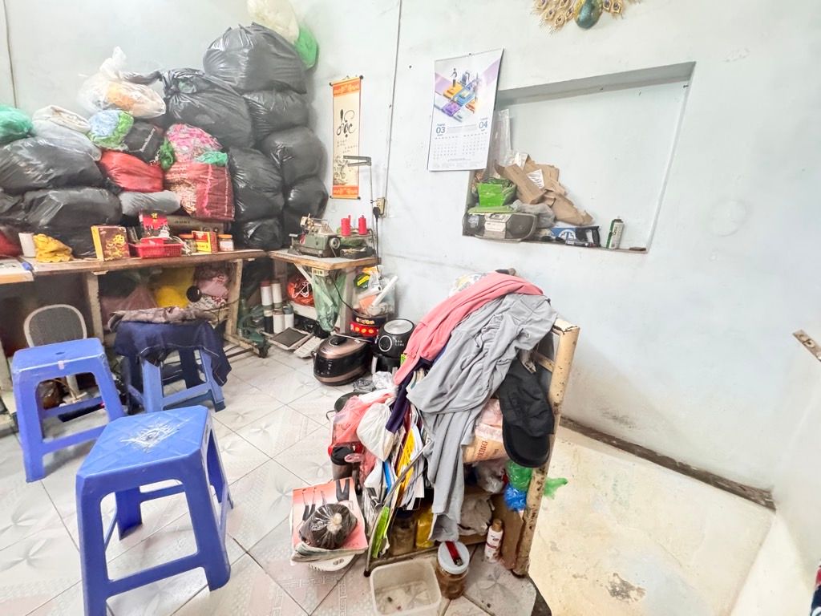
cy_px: 308
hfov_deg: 102.1
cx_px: 410
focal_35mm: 14
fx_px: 332
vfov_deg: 85.7
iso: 1250
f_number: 2.2
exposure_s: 1/50
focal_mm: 2.22
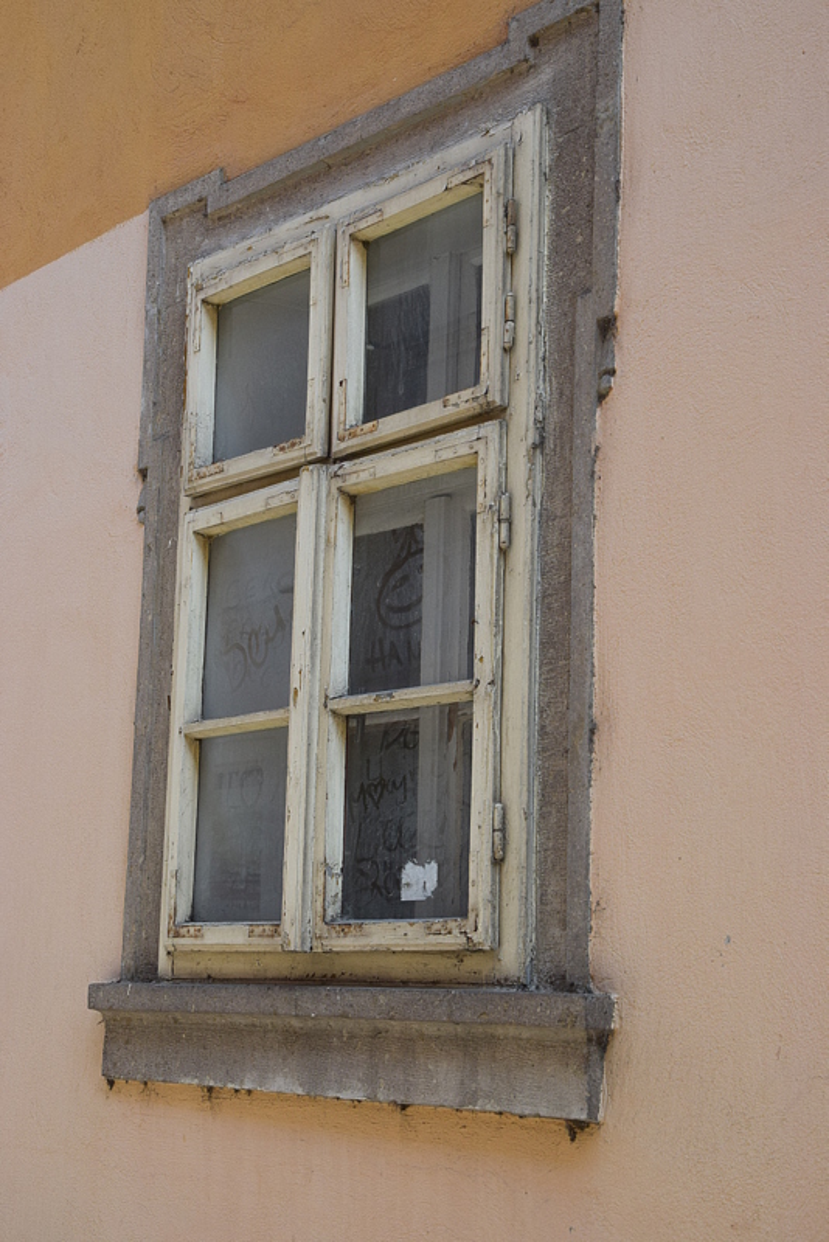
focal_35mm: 63
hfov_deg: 21.6
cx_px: 414
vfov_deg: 31.9
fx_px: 2174
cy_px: 621
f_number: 10
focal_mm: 42
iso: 400
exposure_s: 1/200
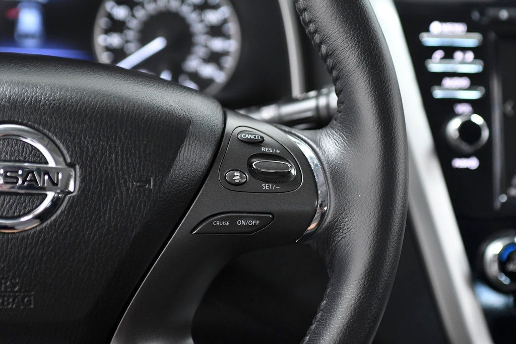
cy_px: 172
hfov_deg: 28.1
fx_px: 1032
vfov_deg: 18.9
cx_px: 258
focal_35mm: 72
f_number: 3.5
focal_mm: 48
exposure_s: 1/320
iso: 2500
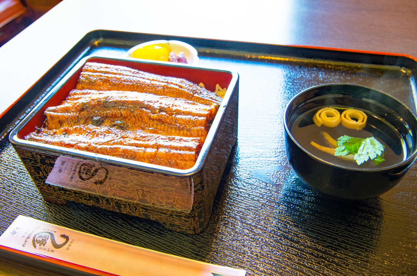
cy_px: 138
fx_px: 358
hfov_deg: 60.4
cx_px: 208
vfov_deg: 42.2
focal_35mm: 31
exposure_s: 1/13
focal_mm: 21
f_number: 5.6
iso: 400
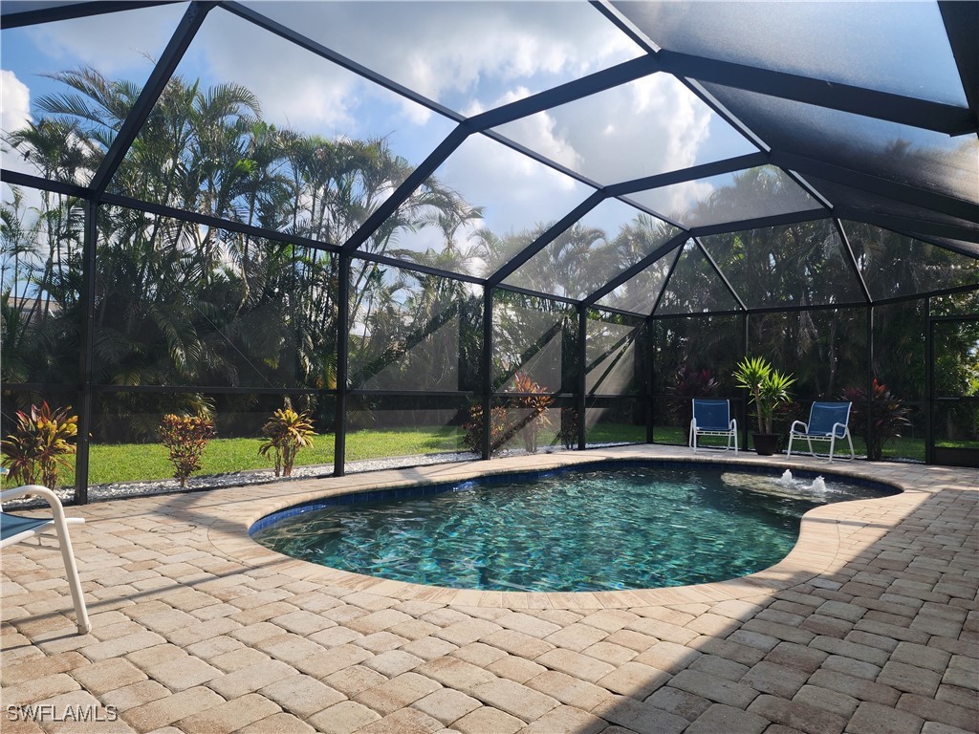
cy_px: 367
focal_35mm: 23
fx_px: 650
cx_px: 490
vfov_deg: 58.9
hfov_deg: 73.9
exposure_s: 1/462
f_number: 1.8
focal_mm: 6.4
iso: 12
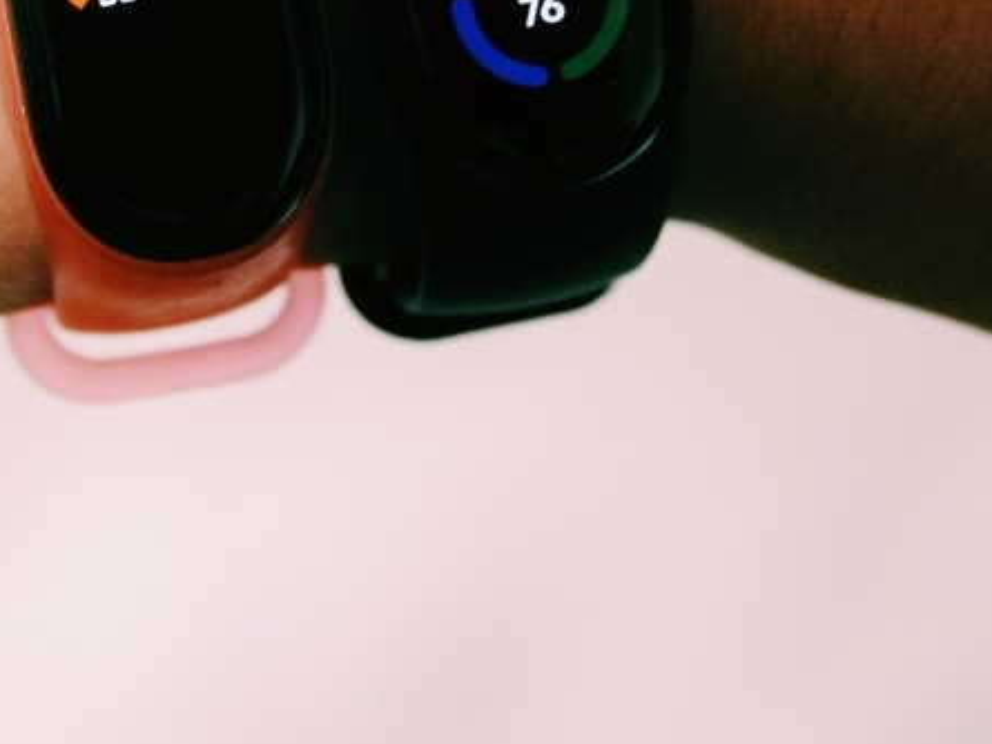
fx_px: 2781
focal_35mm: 97
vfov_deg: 14.6
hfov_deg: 20.2
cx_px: 475
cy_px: -214
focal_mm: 18
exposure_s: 1/60
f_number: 4
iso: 2000
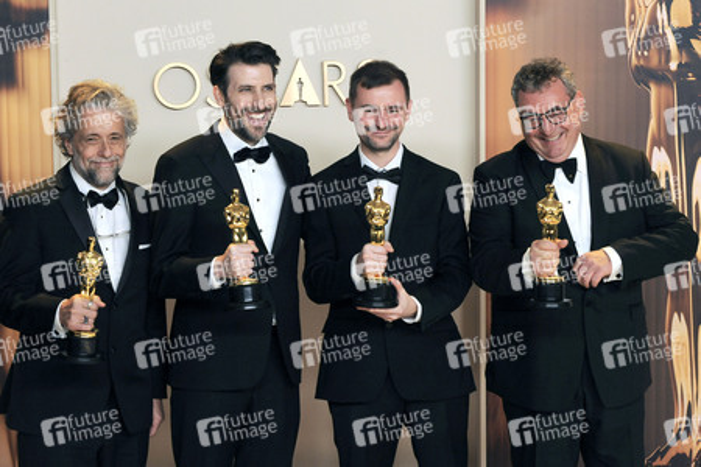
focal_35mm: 105
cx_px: 350
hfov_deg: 19.5
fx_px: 2044
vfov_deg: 13.0
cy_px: 234
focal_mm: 105
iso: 2000
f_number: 5.6
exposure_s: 1/200
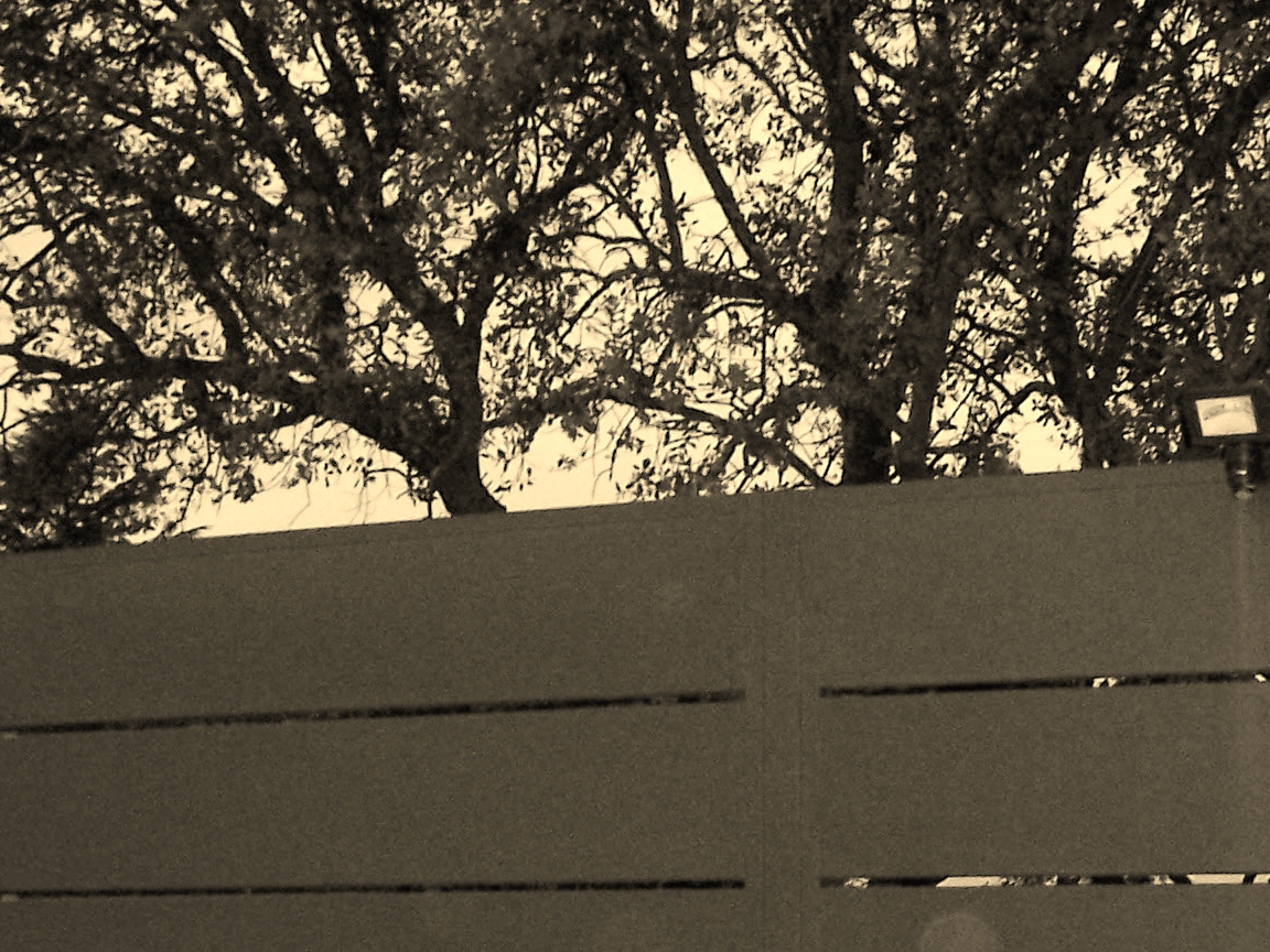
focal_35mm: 80
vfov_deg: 17.8
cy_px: 1041
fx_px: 2935
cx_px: 738
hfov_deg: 24.4
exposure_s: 1/60
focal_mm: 6
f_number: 3
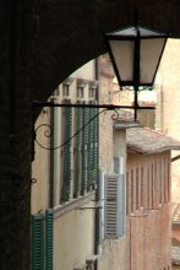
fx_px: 2576
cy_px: 396
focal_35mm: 344
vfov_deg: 5.9
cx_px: 170
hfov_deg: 4.0
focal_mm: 70
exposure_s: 1/60
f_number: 4.5
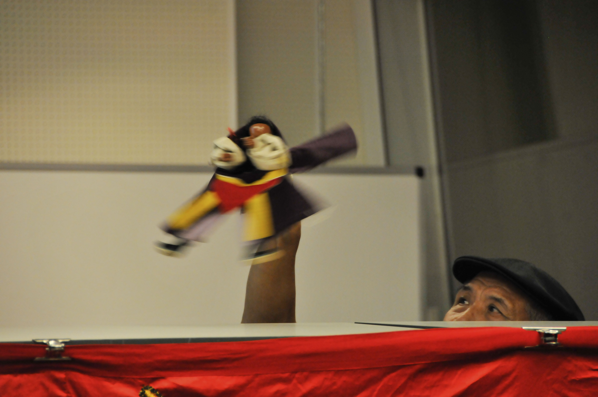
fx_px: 4977
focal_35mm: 300
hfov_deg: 6.9
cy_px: 198
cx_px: 299
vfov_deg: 4.6
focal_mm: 200
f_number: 5.6
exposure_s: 1/100
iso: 1600
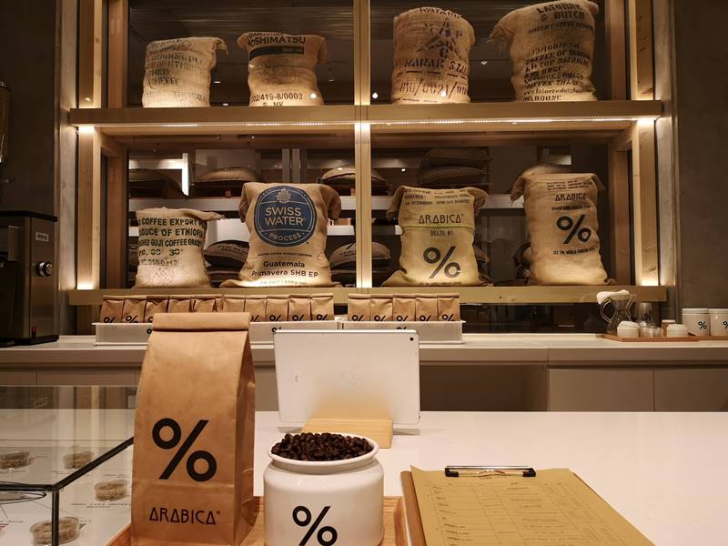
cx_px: 364
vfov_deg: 51.4
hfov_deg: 65.3
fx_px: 568
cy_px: 273
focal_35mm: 27
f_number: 1.8
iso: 50
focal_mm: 3.95
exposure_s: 1/50
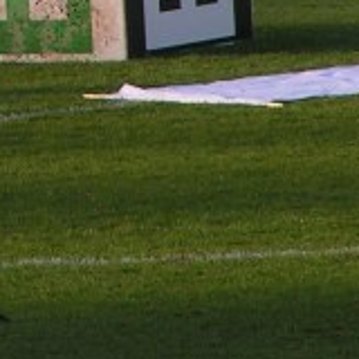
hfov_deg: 1.2
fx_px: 17659
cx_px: -94
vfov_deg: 1.2
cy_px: -283
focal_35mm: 1505
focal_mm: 52
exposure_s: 1/400
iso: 50
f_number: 4.5
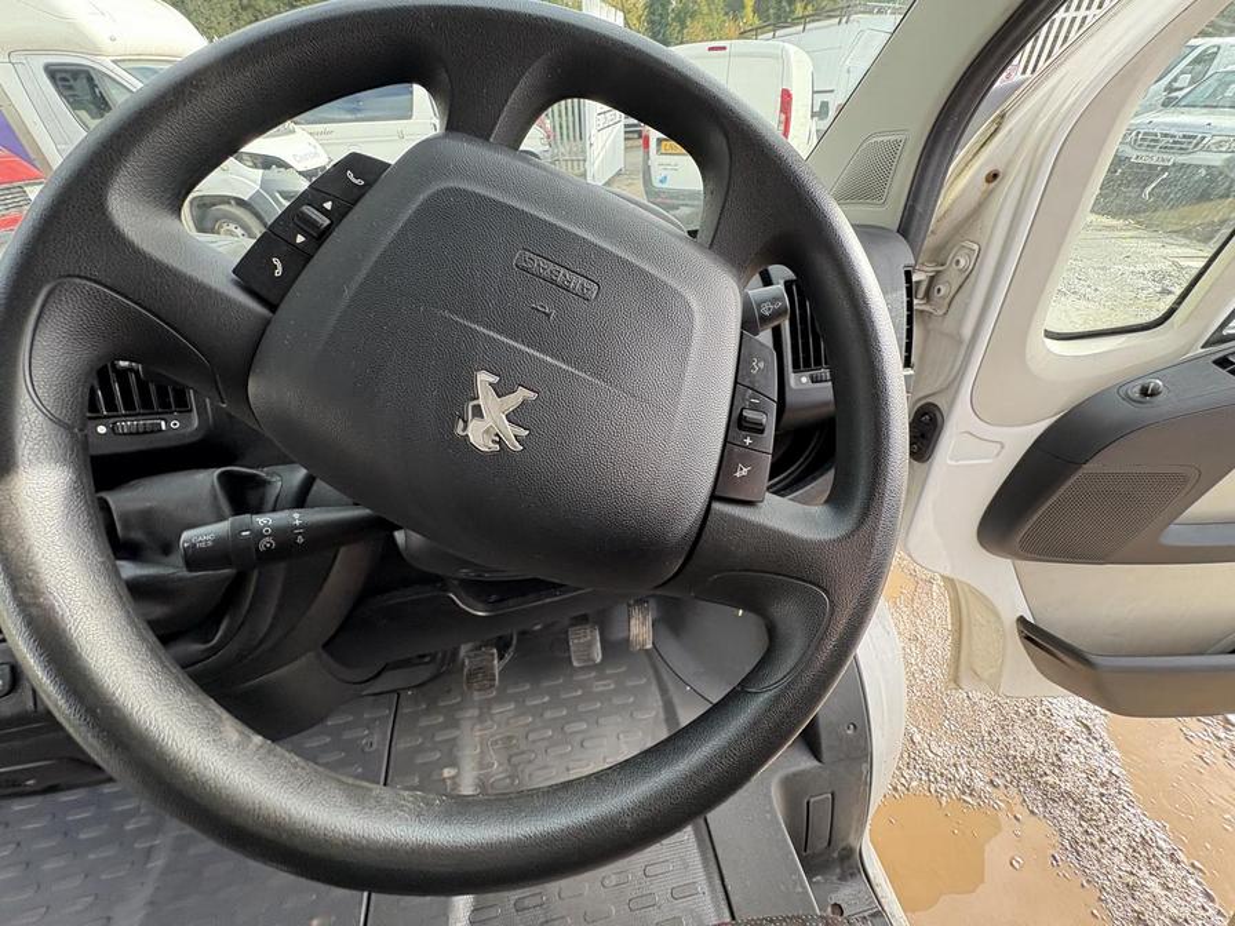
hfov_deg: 102.1
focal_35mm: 14
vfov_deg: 85.7
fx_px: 499
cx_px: 618
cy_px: 463
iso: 100
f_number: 2.2
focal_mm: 2.22
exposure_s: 1/141
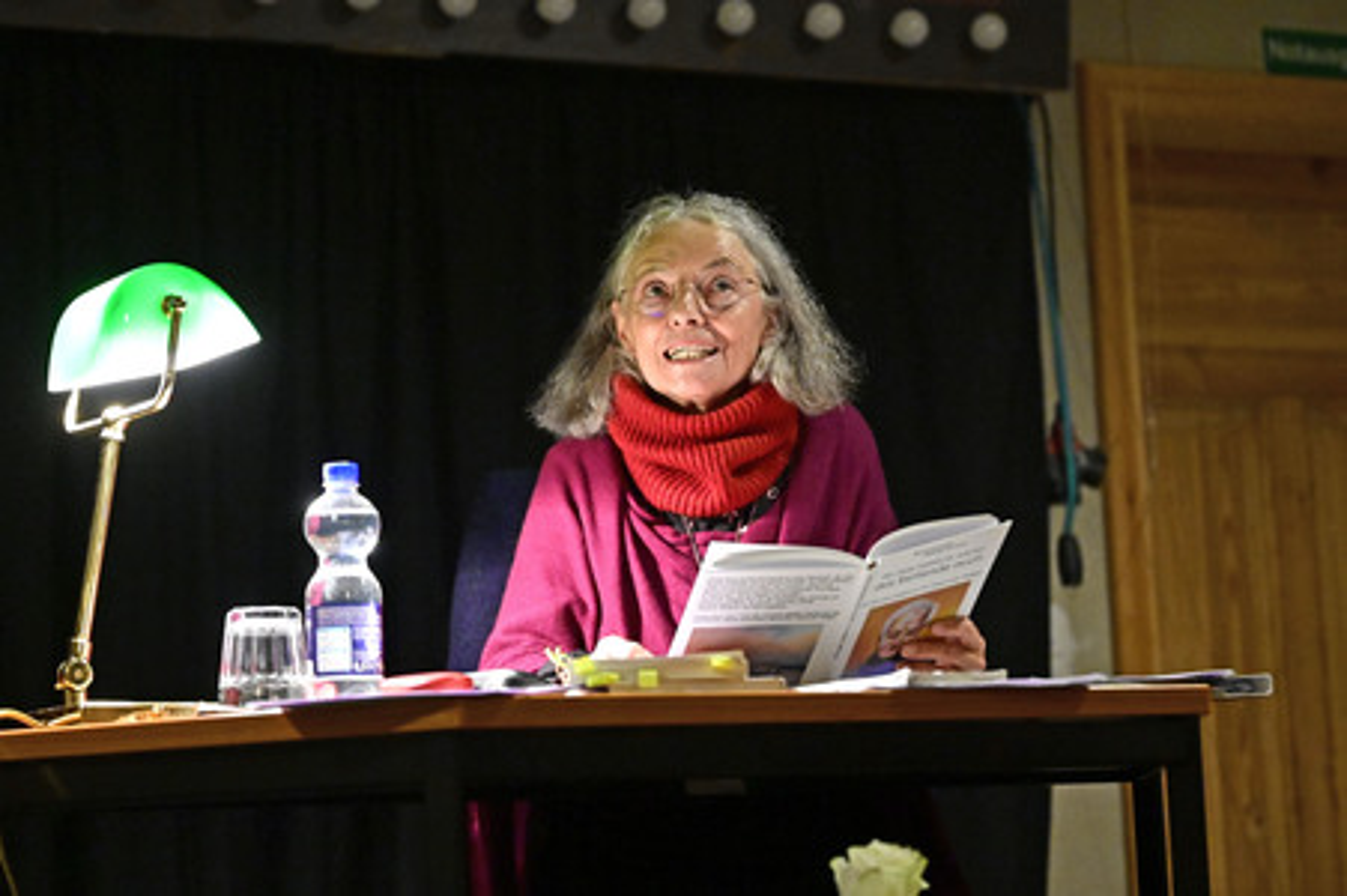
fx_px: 2617
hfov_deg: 28.9
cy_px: 448
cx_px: 674
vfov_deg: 19.4
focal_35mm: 70
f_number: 2.8
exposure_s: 1/100
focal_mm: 70
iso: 8000
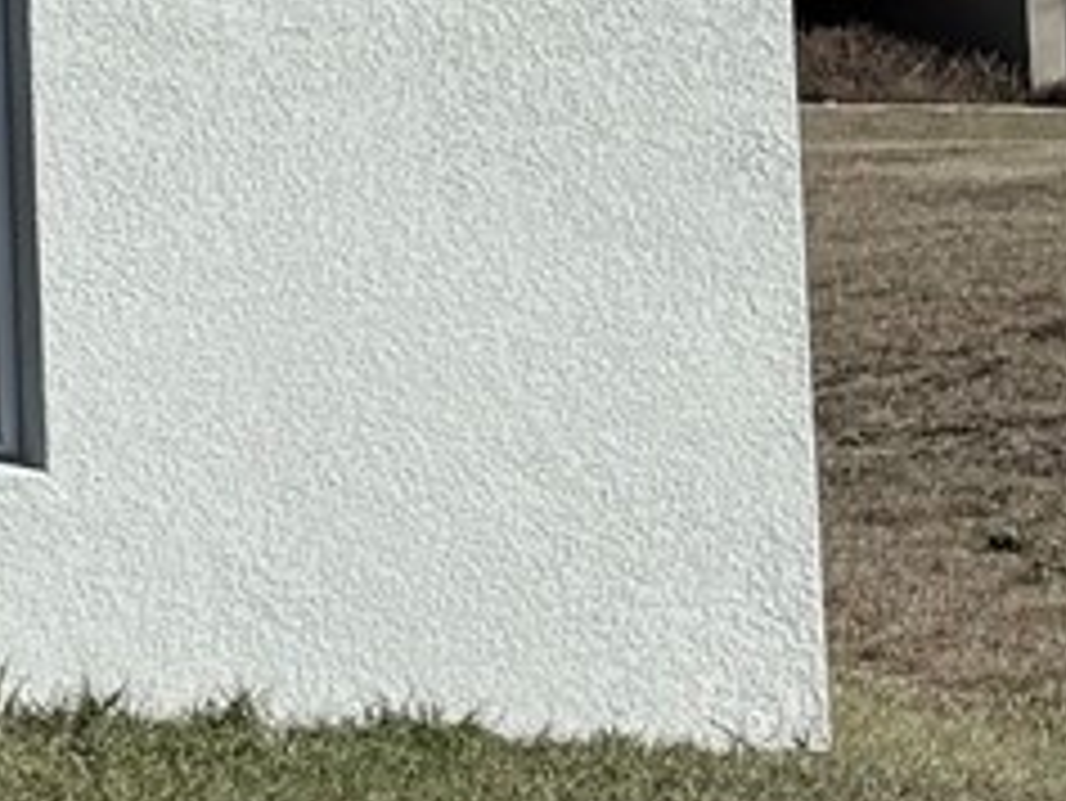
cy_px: -544
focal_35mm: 162
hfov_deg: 9.8
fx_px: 4991
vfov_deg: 8.9
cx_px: -1934
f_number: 1.78
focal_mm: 6.76
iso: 80
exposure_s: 1/6173
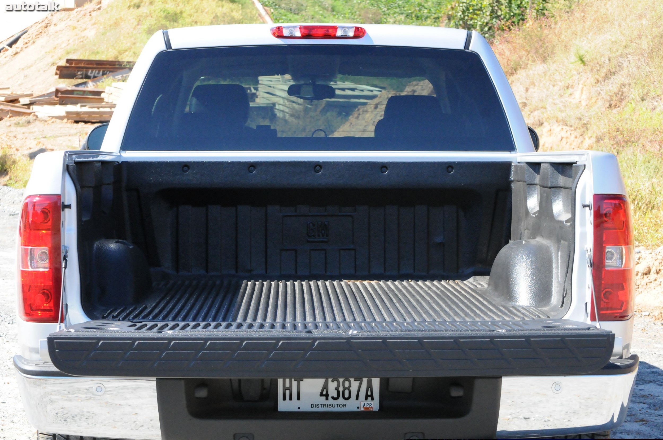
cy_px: 220
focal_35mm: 82
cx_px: 332
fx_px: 1518
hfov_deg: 24.6
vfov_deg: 16.5
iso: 2000
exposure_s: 1/1000
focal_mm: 55
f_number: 10
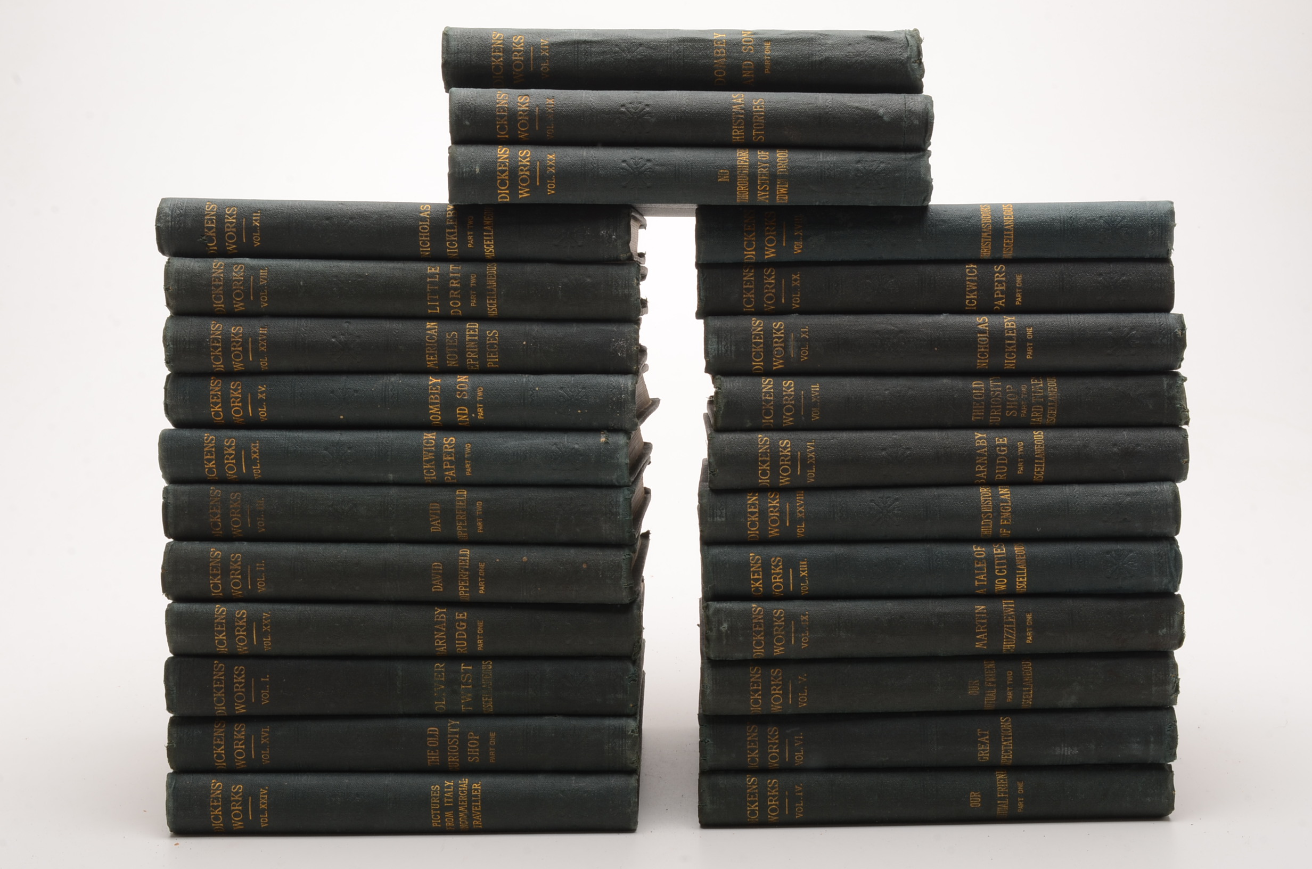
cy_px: 434
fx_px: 1855
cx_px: 656
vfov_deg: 26.4
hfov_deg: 39.0
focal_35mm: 51
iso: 100
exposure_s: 1/200
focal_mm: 34
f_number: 20
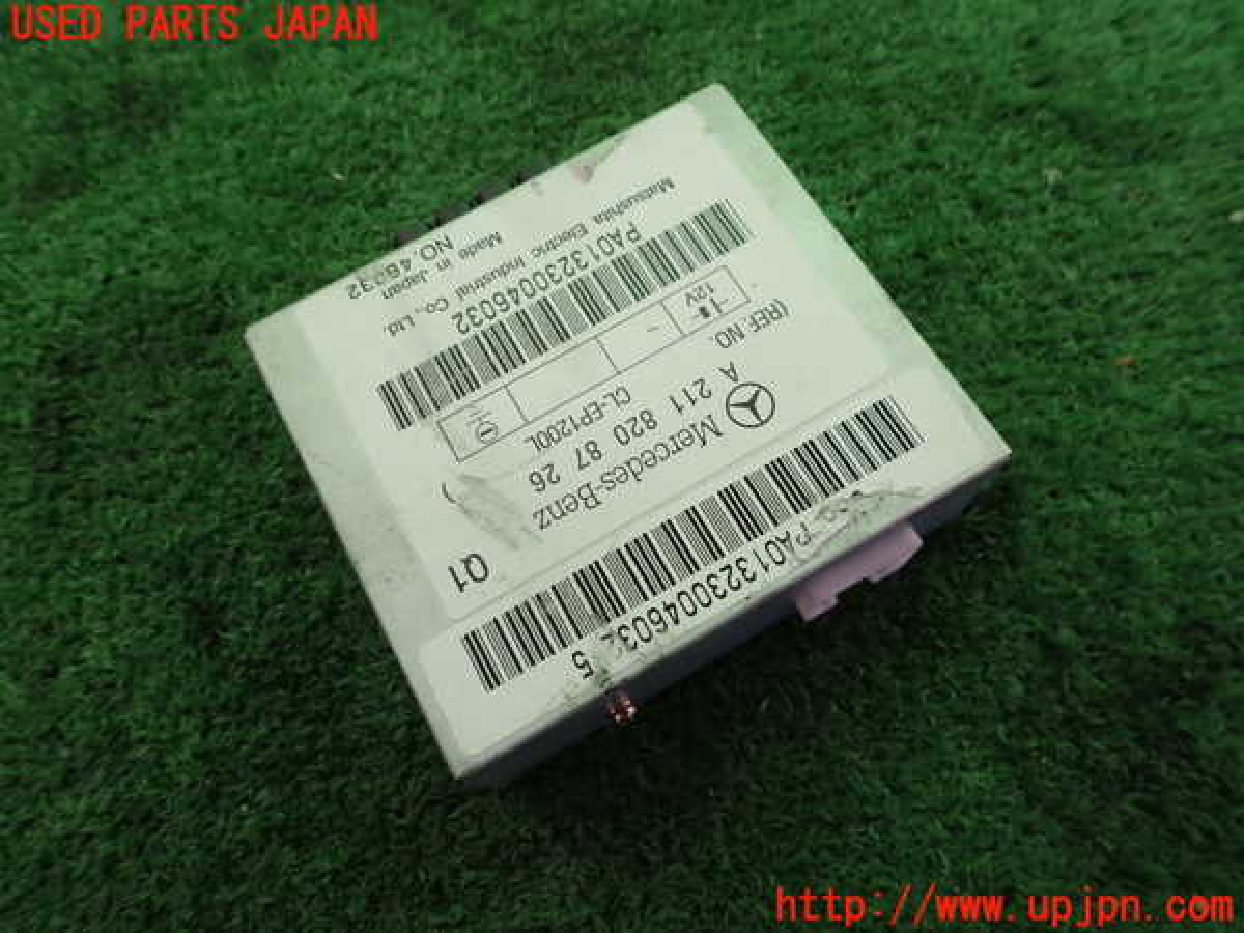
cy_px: 466
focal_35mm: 25
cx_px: 622
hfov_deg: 69.4
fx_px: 898
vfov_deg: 54.9
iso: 100
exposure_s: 1/125
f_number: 2.8
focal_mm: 4.5
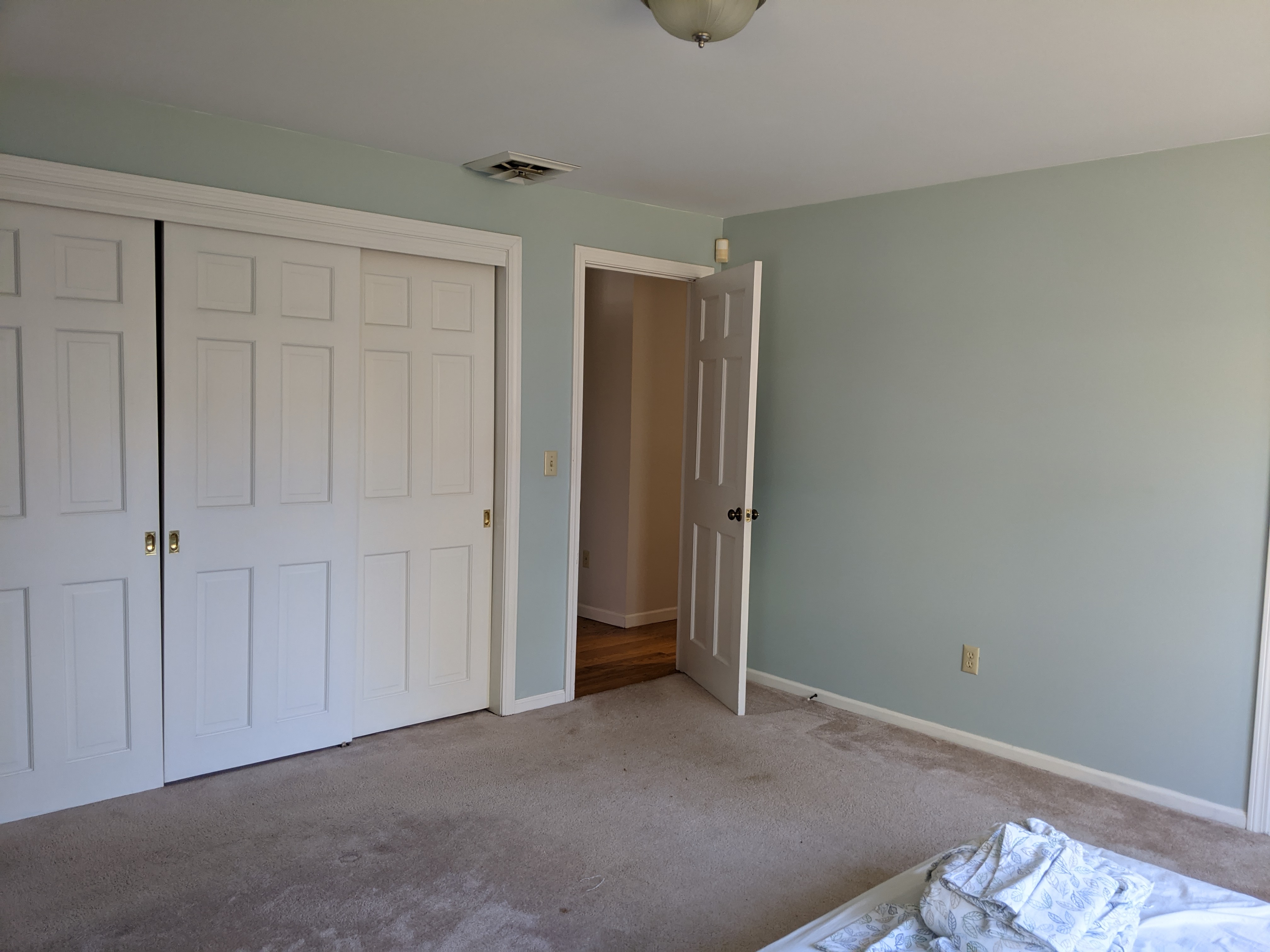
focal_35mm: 27
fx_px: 991
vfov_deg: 51.4
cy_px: 476
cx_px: 635
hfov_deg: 65.3
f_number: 1.8
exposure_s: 1/101
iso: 163
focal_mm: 4.44
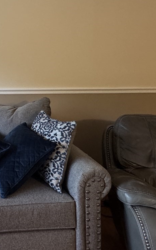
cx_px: -36
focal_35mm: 41
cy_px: 46
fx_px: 279
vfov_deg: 45.5
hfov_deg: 27.2
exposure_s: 1/60
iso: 320
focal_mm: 2.22
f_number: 2.2
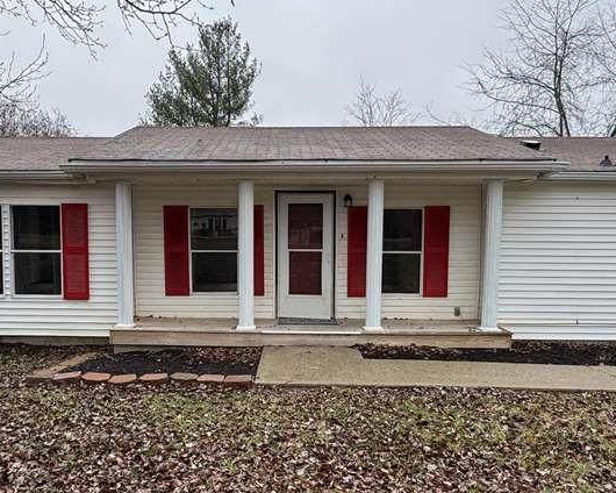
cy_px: 288
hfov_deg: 54.1
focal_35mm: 33
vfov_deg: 44.4
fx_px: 602
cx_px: 273
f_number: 2.2
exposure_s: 1/162
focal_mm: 2.22
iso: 40
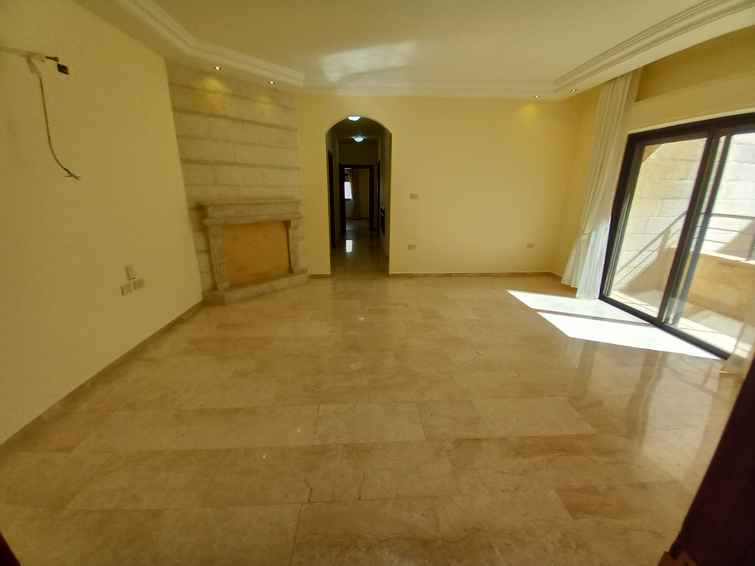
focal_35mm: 13
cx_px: 378
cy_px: 283
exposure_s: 1/238
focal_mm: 1.13
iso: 40
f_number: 2.2
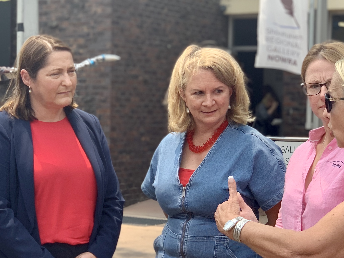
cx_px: 106
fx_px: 1024
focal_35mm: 103
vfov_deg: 14.4
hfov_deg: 19.0
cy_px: 157
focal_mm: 6
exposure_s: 1/406
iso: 16
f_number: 2.4
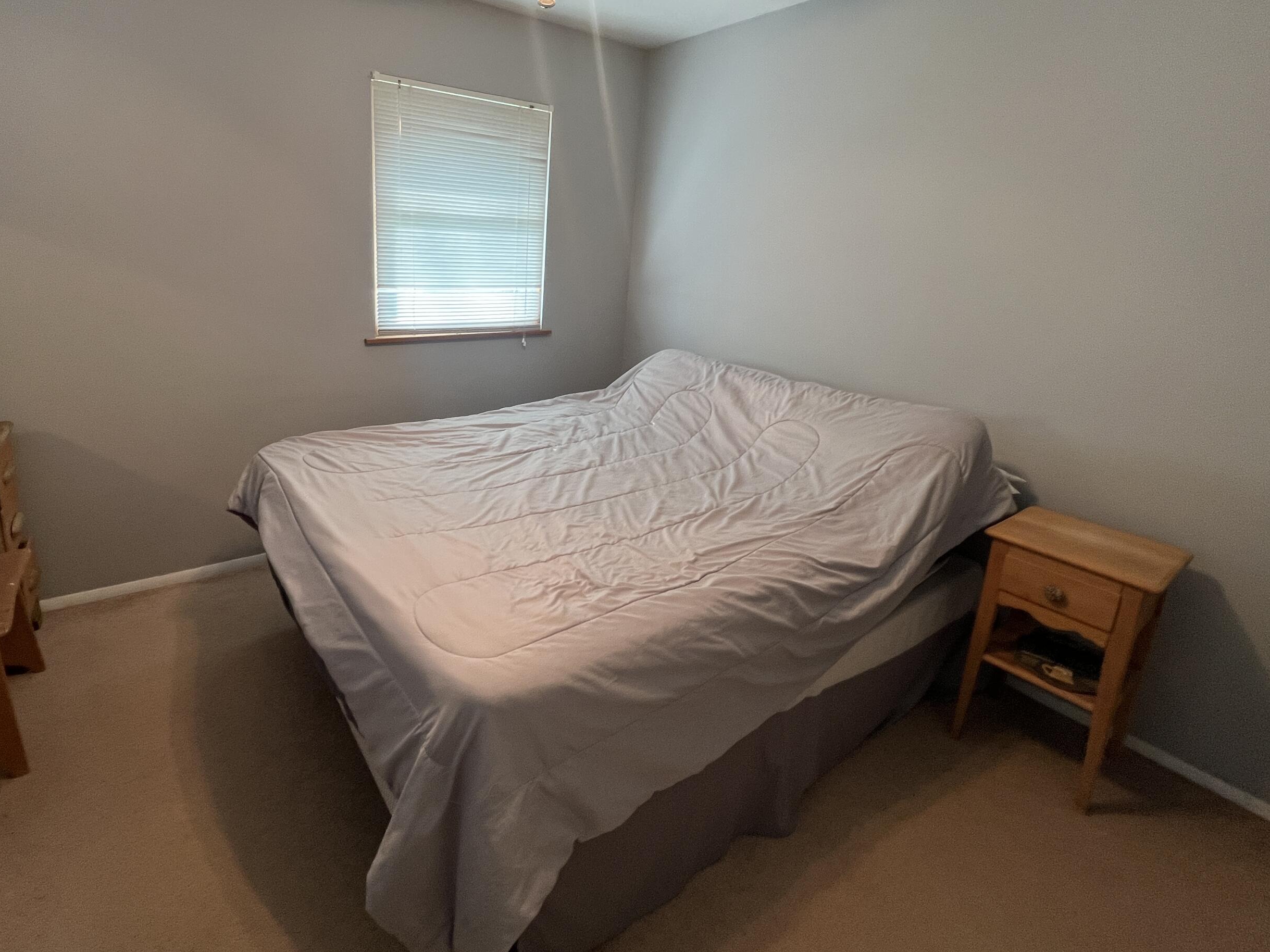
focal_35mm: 16
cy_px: 393
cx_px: 545
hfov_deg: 93.9
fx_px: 587
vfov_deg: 77.4
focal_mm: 1.57
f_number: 1.8
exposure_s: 1/120
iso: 200
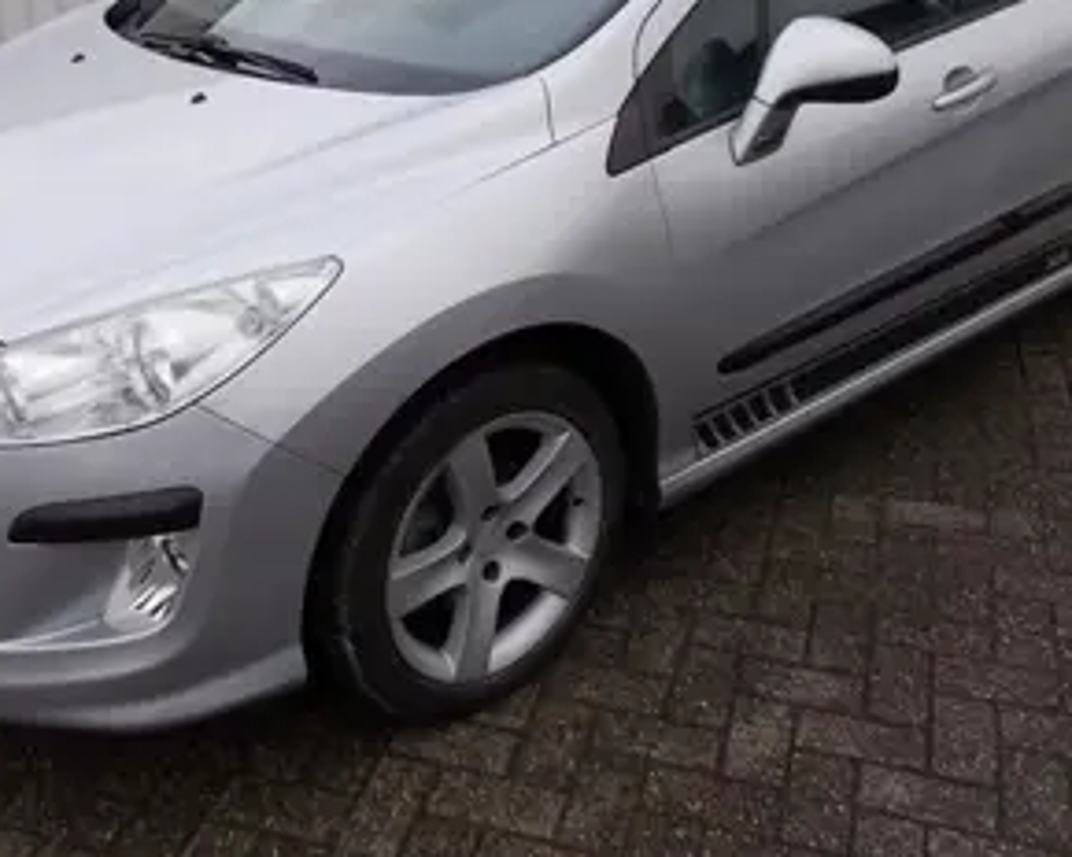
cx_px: 481
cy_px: 211
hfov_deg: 43.8
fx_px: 1333
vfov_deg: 34.9
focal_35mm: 42
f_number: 3.2
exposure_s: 1/80
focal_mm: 4.6
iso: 80
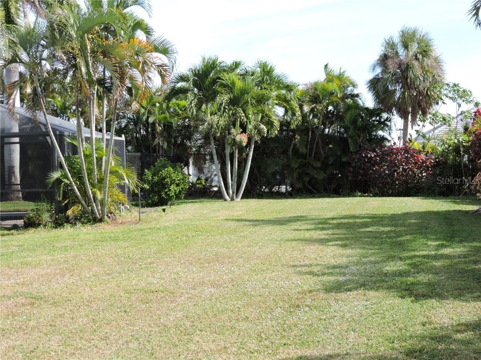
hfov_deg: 32.2
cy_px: 180
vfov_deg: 24.4
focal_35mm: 60
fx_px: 834
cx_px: 240
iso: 100
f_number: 3.7
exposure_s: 1/320
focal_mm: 10.7
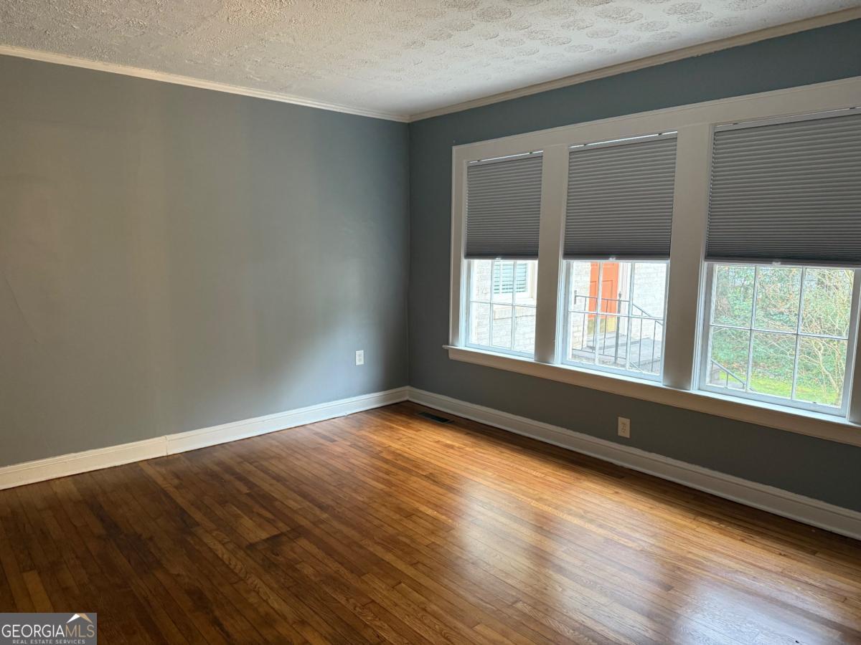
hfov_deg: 71.6
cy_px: 322
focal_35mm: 24
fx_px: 597
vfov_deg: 56.8
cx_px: 430
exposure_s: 1/60
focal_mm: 6.76
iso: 250
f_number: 1.78
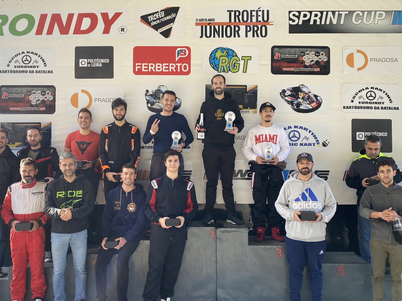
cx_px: 195
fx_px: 406
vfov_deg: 40.7
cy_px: 149
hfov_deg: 52.6
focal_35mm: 35
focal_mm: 4.25
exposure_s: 1/121
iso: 32
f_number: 1.8
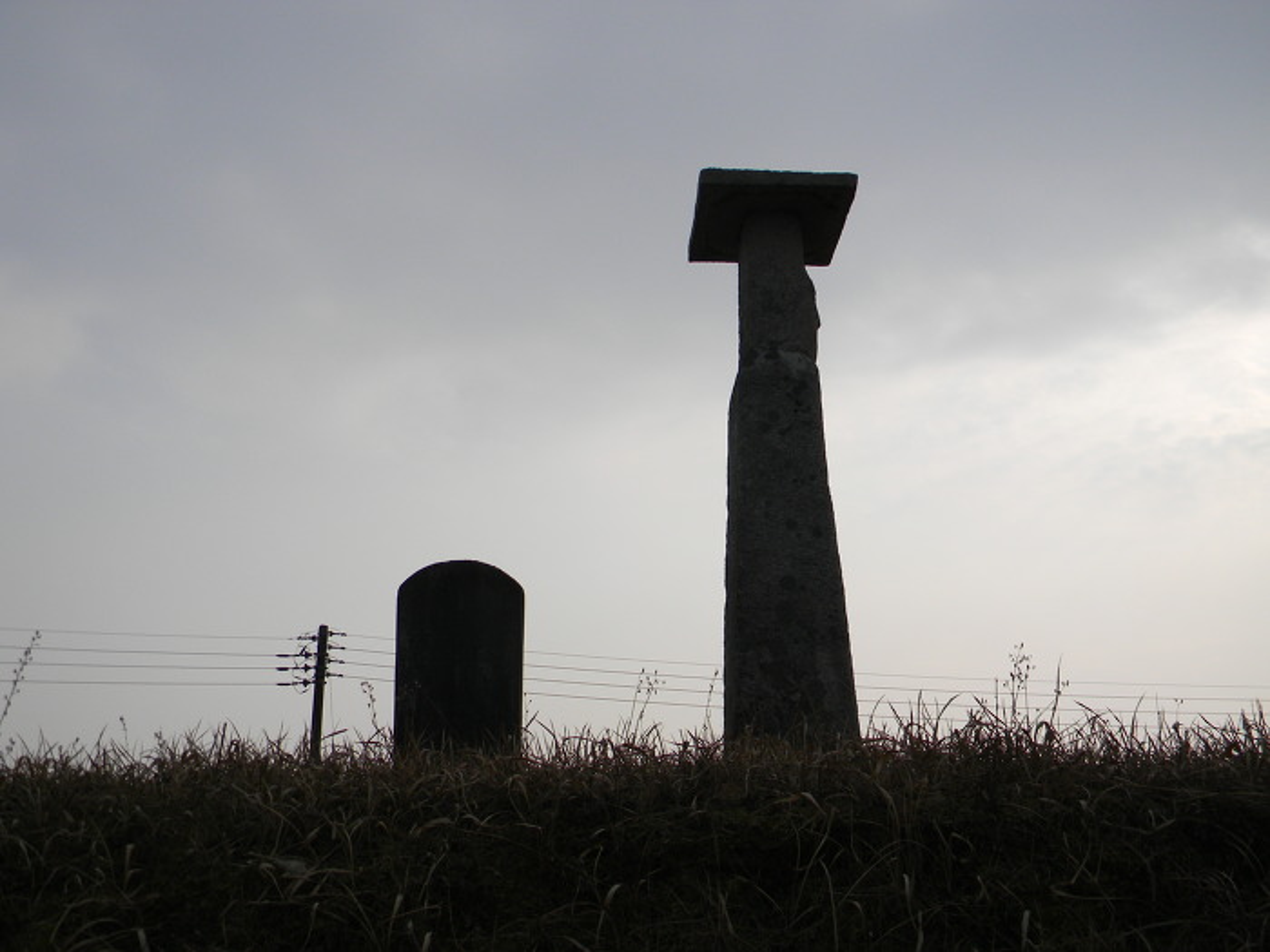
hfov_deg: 51.4
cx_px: 635
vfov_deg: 39.7
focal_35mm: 36
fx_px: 1321
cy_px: 476
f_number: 7.4
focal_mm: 6.4
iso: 80
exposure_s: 1/530
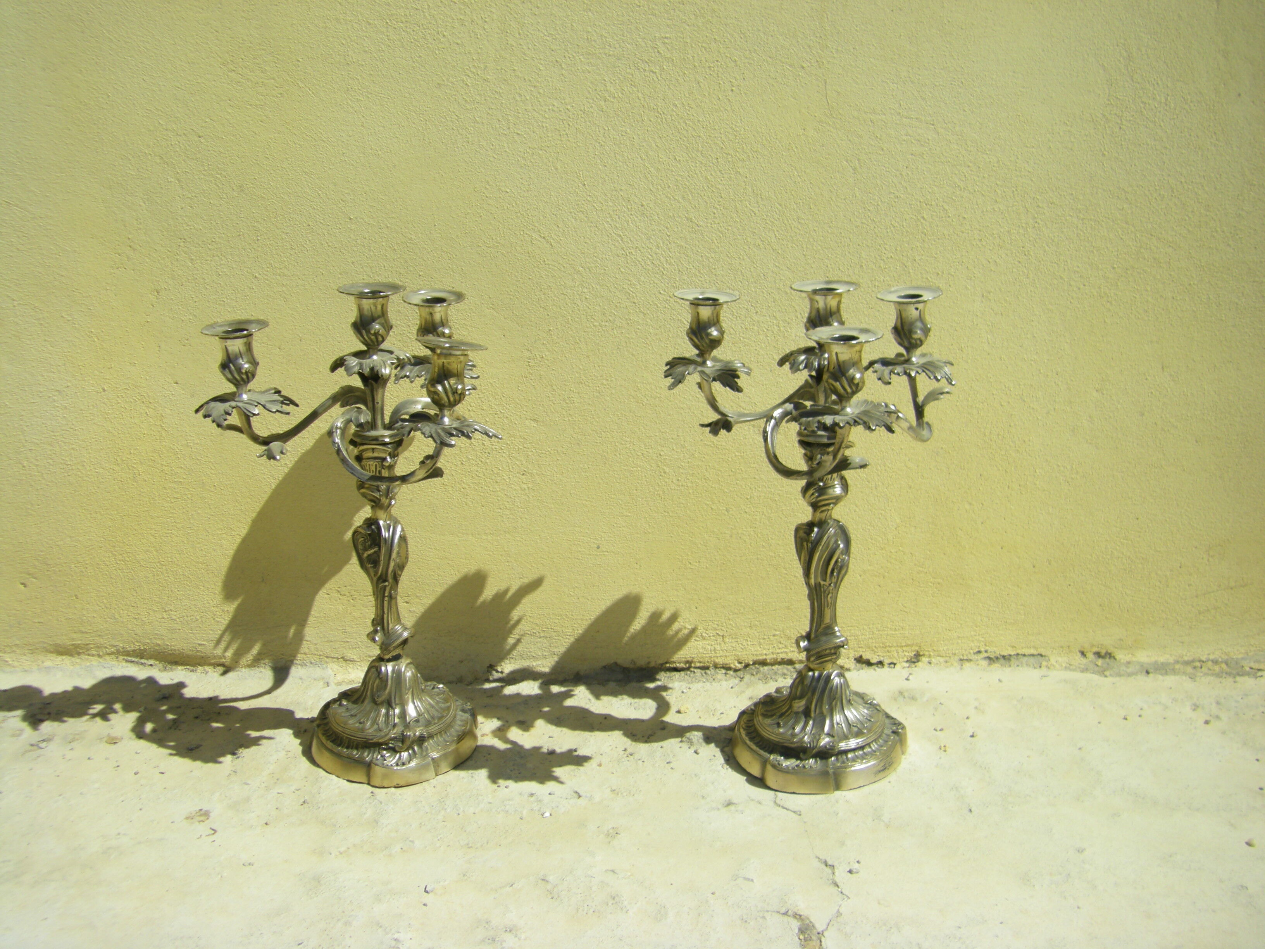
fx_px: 1389
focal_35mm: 38
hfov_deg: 49.0
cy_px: 474
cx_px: 632
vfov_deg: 37.7
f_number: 7
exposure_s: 1/320
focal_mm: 6.3
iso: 64
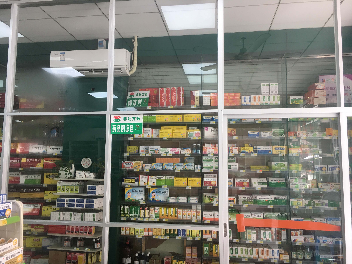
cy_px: 132
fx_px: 295
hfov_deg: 61.7
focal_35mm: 29
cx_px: 176
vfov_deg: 48.2
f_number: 2.2
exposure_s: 1/40
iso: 25
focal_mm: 4.15
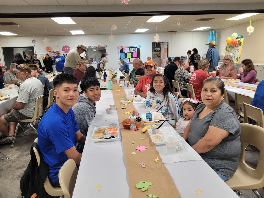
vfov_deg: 53.1
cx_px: 132
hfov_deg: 67.3
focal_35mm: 26
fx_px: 198
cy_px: 99
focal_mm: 5.4
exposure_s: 1/120
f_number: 1.8
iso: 250
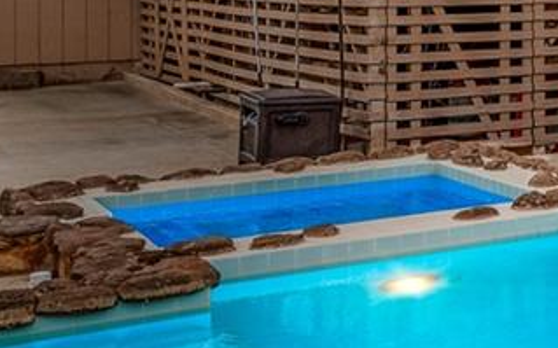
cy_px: -46
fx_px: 1322
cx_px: 1133
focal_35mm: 87
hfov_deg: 17.1
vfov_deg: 14.6
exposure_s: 1/1000
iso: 200
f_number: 8
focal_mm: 17
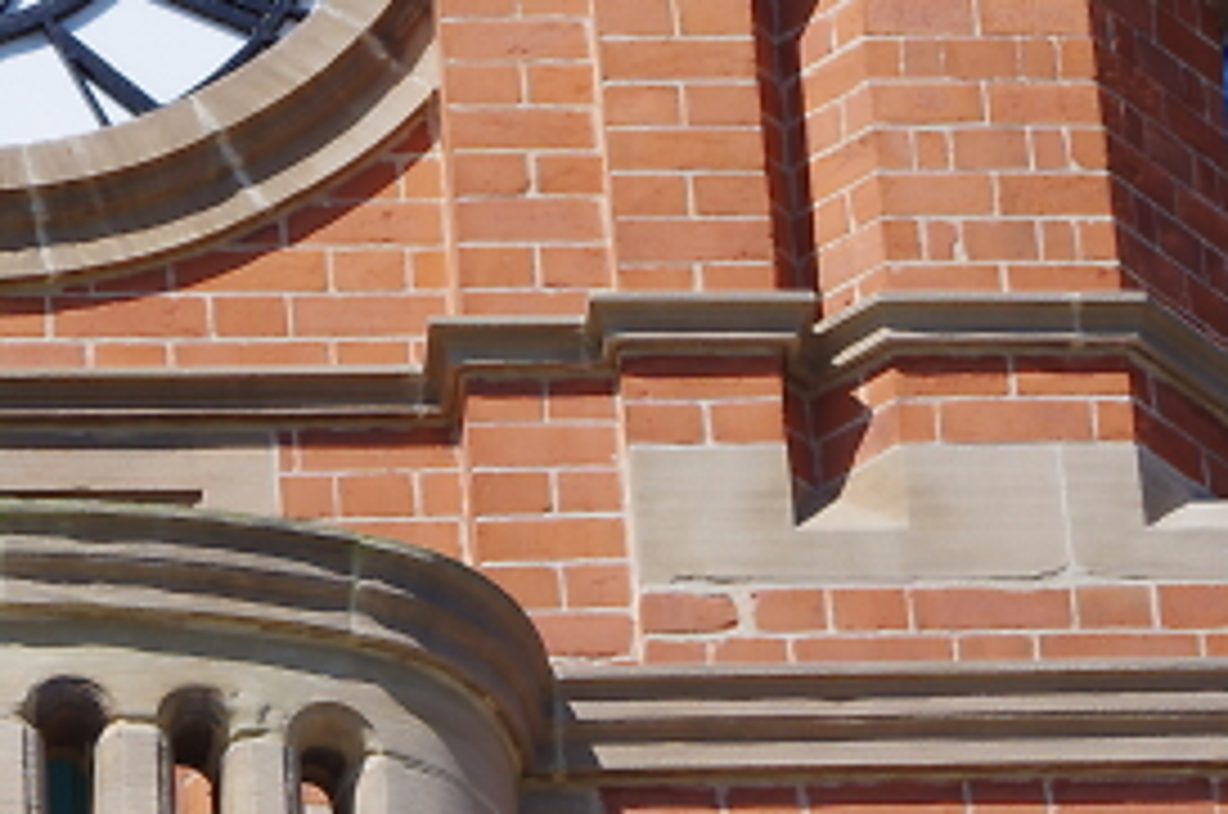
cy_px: -369
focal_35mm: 385
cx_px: -90
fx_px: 13110
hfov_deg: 5.3
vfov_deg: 3.5
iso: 200
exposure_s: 1/250
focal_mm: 70
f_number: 11
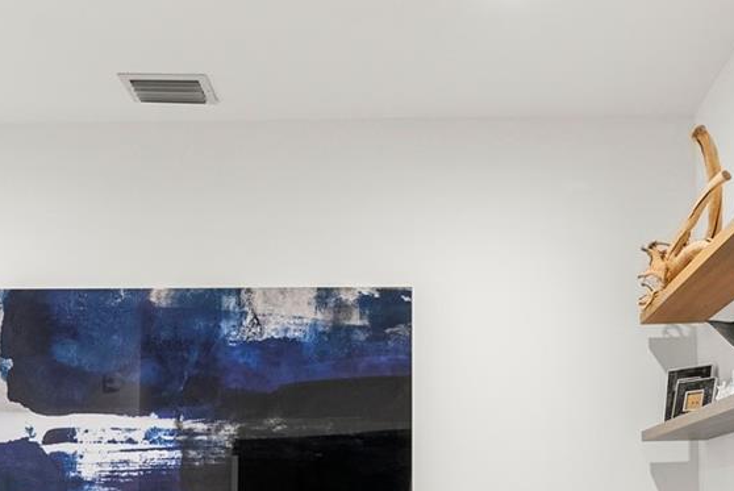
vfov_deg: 28.9
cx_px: 435
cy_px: 511
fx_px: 877
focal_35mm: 43
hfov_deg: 45.2
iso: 400
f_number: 8
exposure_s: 1/6
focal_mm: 15
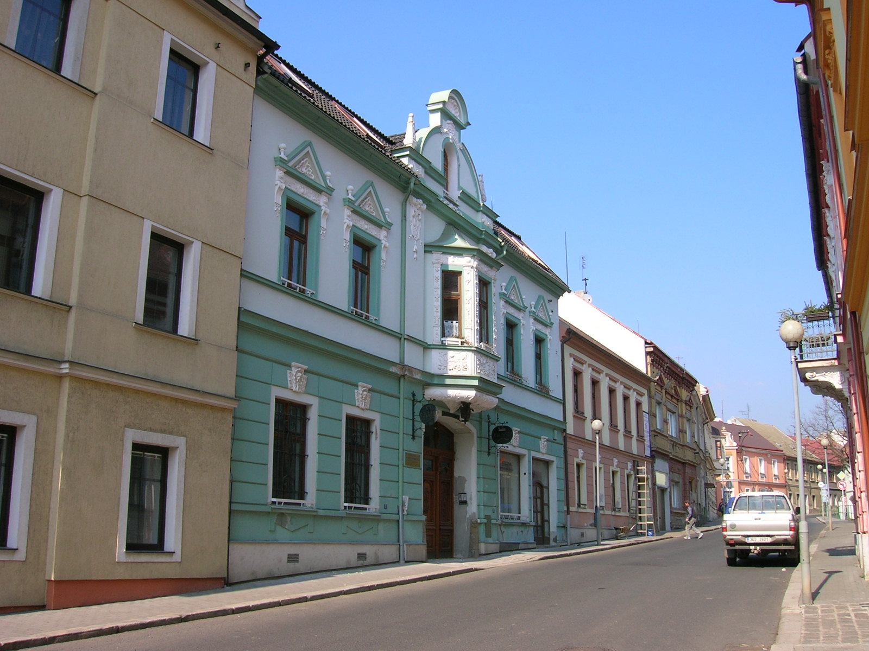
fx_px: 854
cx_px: 434
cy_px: 326
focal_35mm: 34
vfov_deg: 41.8
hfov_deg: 54.0
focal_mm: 5.7
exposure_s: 1/243
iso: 50
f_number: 4.9
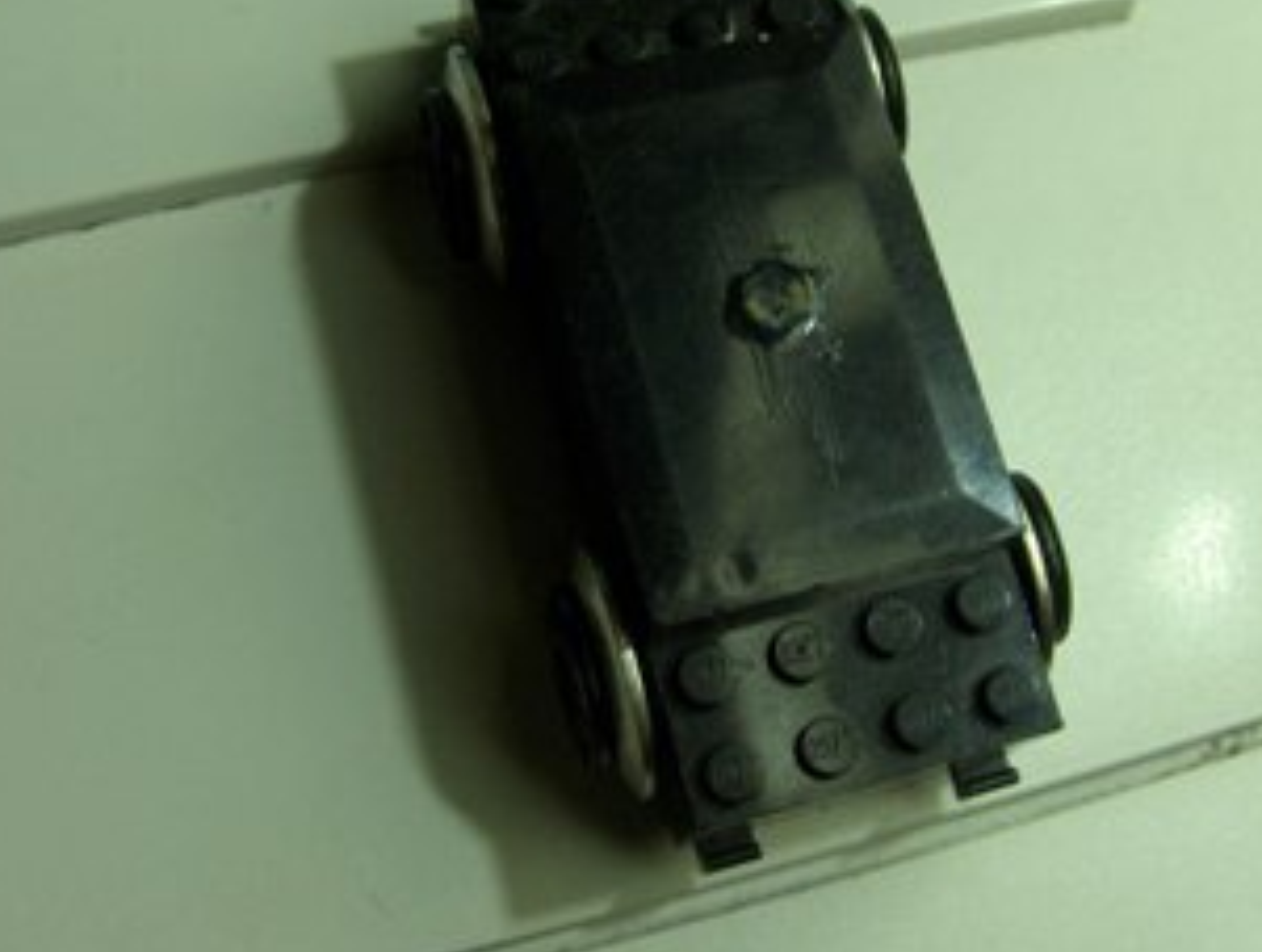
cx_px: 709
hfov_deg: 38.8
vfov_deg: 29.7
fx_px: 1790
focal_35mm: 49
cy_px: 382
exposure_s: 1/18.1
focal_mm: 7.6
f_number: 2.8
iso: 200
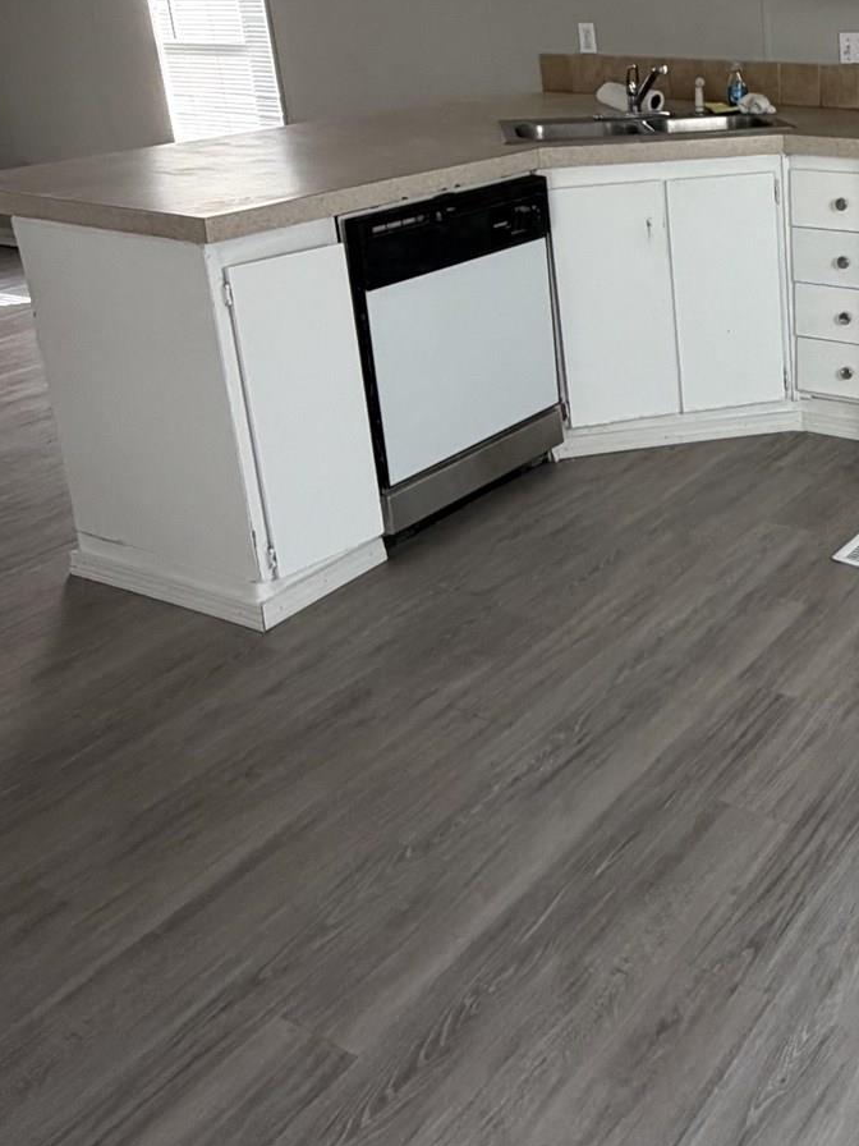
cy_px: 279
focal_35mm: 36
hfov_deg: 35.1
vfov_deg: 49.2
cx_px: 900
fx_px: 1191
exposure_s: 1/121
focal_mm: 2.22
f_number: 2.2
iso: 200
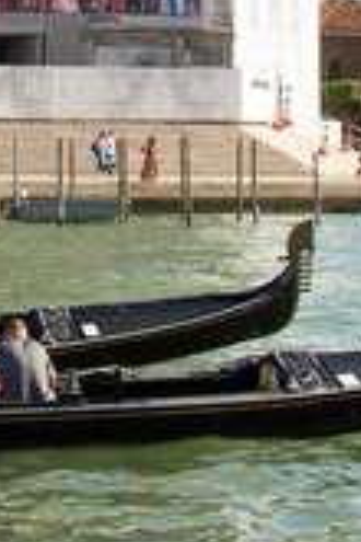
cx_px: -95
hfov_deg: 9.6
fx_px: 2106
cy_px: 43
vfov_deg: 14.5
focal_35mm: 140
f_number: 8
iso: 100
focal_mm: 32
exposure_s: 1/100
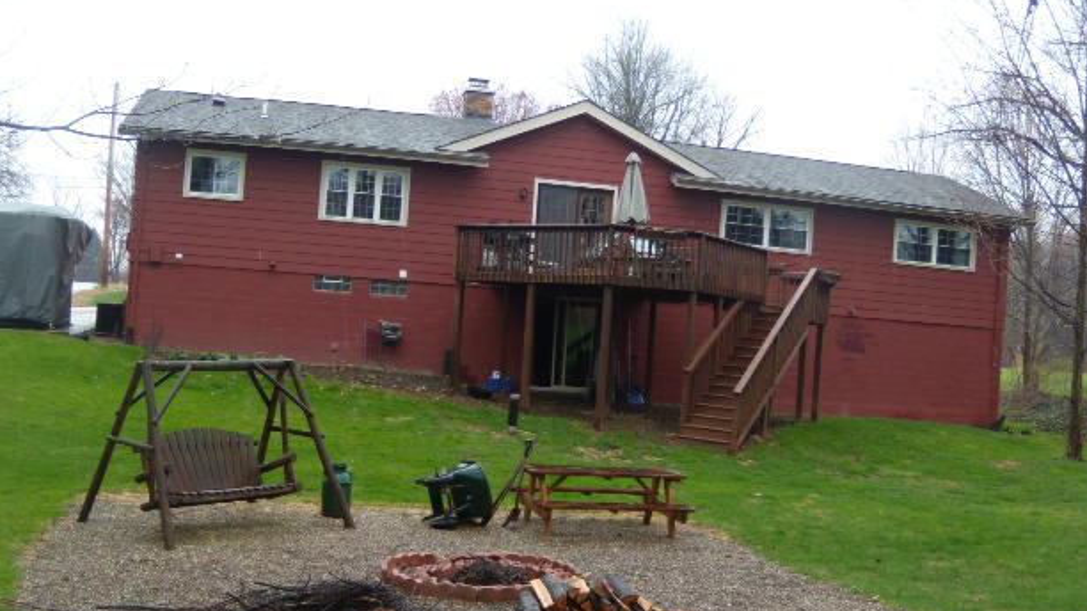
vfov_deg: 28.9
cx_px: 567
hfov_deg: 49.4
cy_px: 375
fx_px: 1182
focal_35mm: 41
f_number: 3.6
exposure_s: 1/100
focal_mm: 6.4
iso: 80
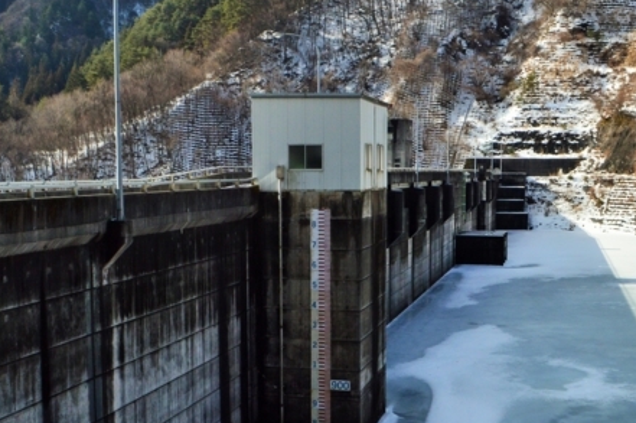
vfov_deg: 27.4
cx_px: 319
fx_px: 865
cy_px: 251
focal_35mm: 49
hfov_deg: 40.4
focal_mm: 18
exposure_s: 1/320
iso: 400
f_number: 10
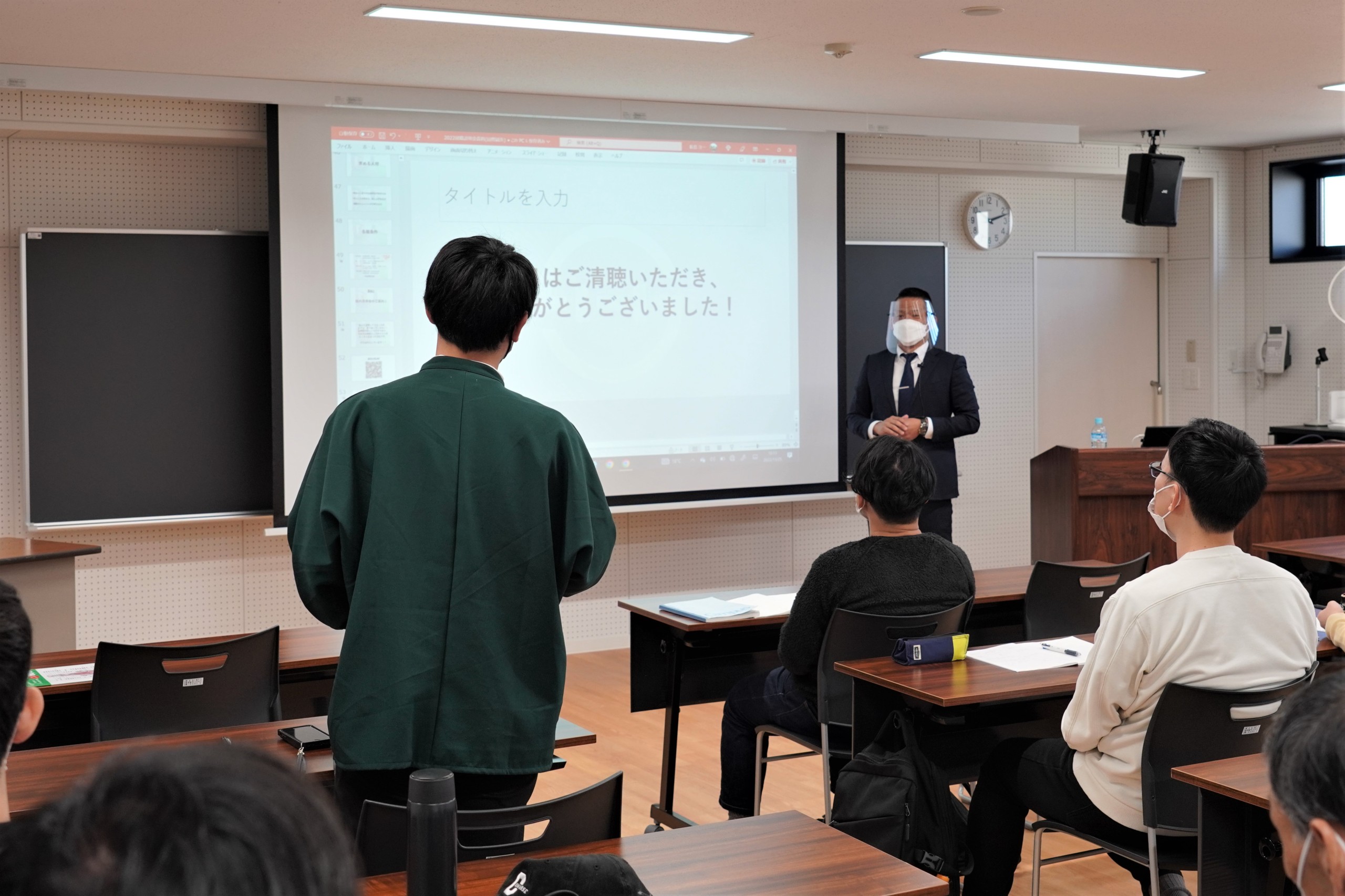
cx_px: 672
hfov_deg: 47.9
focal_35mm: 40
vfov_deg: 33.0
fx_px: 1513
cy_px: 448
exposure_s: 1/160
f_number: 4
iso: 500
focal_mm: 27
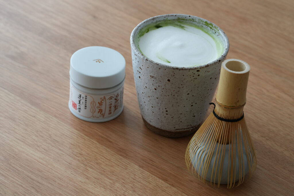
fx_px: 858
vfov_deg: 13.0
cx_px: 147
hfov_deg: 19.5
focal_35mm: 105
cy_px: 98
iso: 1000
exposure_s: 1/125
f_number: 10
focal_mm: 105
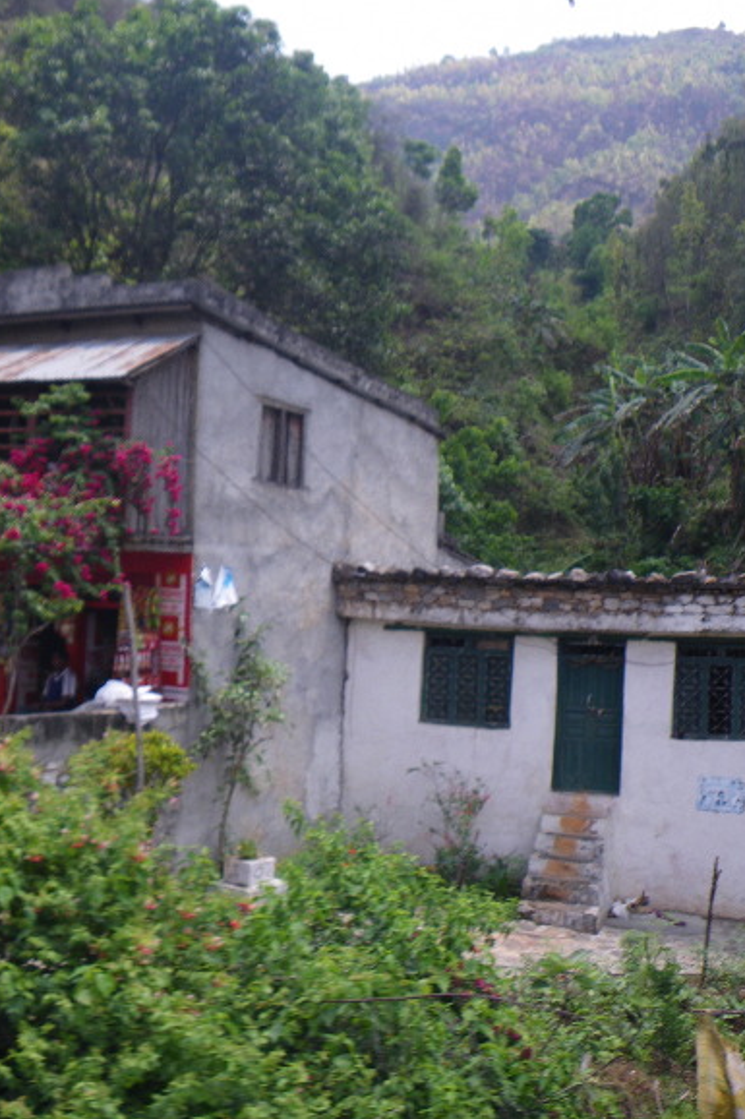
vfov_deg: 45.4
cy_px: 523
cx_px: 276
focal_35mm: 43
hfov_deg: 31.0
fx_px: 1335
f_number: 3.5
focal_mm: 5
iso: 50
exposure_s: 1/200
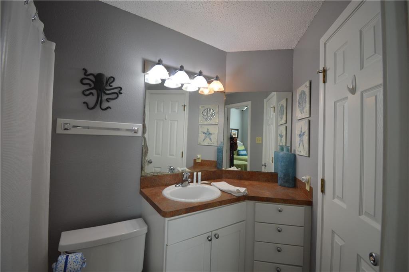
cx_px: 204
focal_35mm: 15
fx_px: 170
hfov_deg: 100.5
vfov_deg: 77.2
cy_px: 136
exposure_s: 1/60
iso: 400
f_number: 4.5
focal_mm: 10
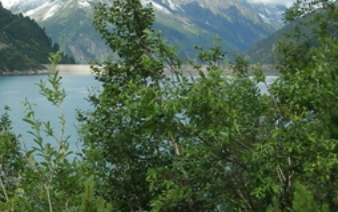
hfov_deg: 20.9
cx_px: -20
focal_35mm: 95
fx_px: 875
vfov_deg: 13.8
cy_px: 79
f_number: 4.8
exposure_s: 1/482
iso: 64
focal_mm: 7.8
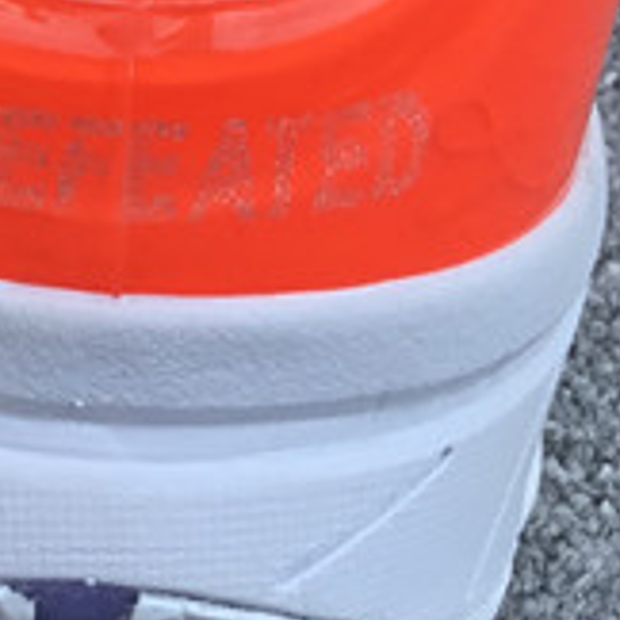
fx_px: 2736
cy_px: -360
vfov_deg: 12.2
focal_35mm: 135
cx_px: -459
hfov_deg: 12.0
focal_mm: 3.3
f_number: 2.4
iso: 25
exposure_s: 1/401
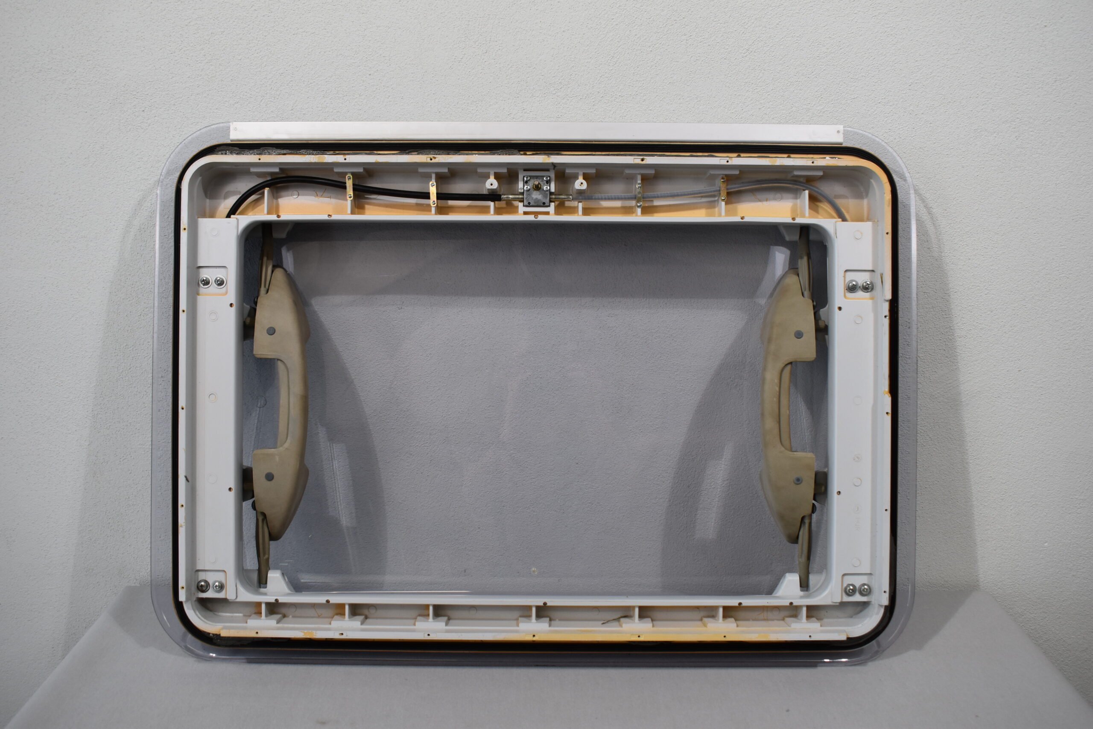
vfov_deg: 40.0
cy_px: 364
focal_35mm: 33
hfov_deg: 57.2
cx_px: 546
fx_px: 1002
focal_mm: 22
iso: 360
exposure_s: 1/125
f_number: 5.6
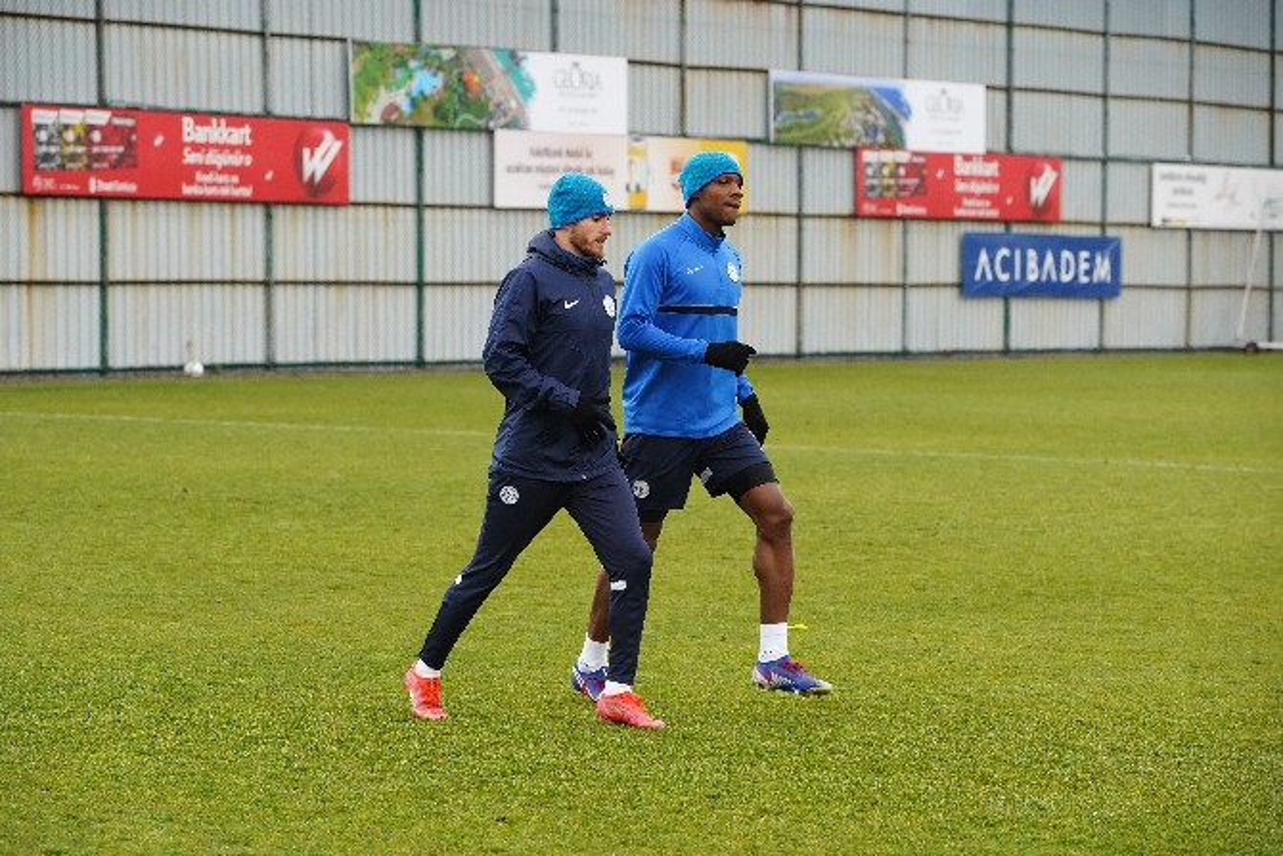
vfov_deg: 10.6
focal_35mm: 130
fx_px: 4634
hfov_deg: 15.8
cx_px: 642
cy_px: 428
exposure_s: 1/800
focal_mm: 130
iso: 2500
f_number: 5.6
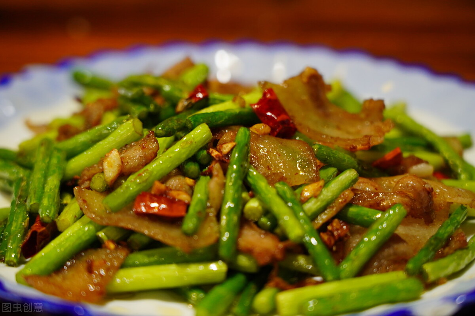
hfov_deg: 19.6
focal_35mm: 104
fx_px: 1372
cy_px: 158
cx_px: 238
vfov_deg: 13.2
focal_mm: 104
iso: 2000
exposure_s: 1/15
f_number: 5
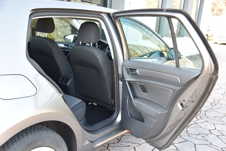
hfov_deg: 50.7
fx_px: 239
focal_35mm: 38
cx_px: 113
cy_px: 76
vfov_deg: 35.1
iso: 500
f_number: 4.5
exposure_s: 1/80
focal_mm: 38
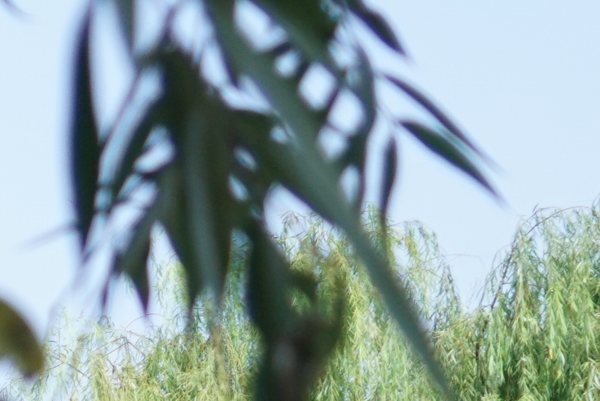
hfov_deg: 6.7
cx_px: -1232
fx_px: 4601
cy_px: 1401
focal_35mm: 276
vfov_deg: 4.7
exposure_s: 1/1250
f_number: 4
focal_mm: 36
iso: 400
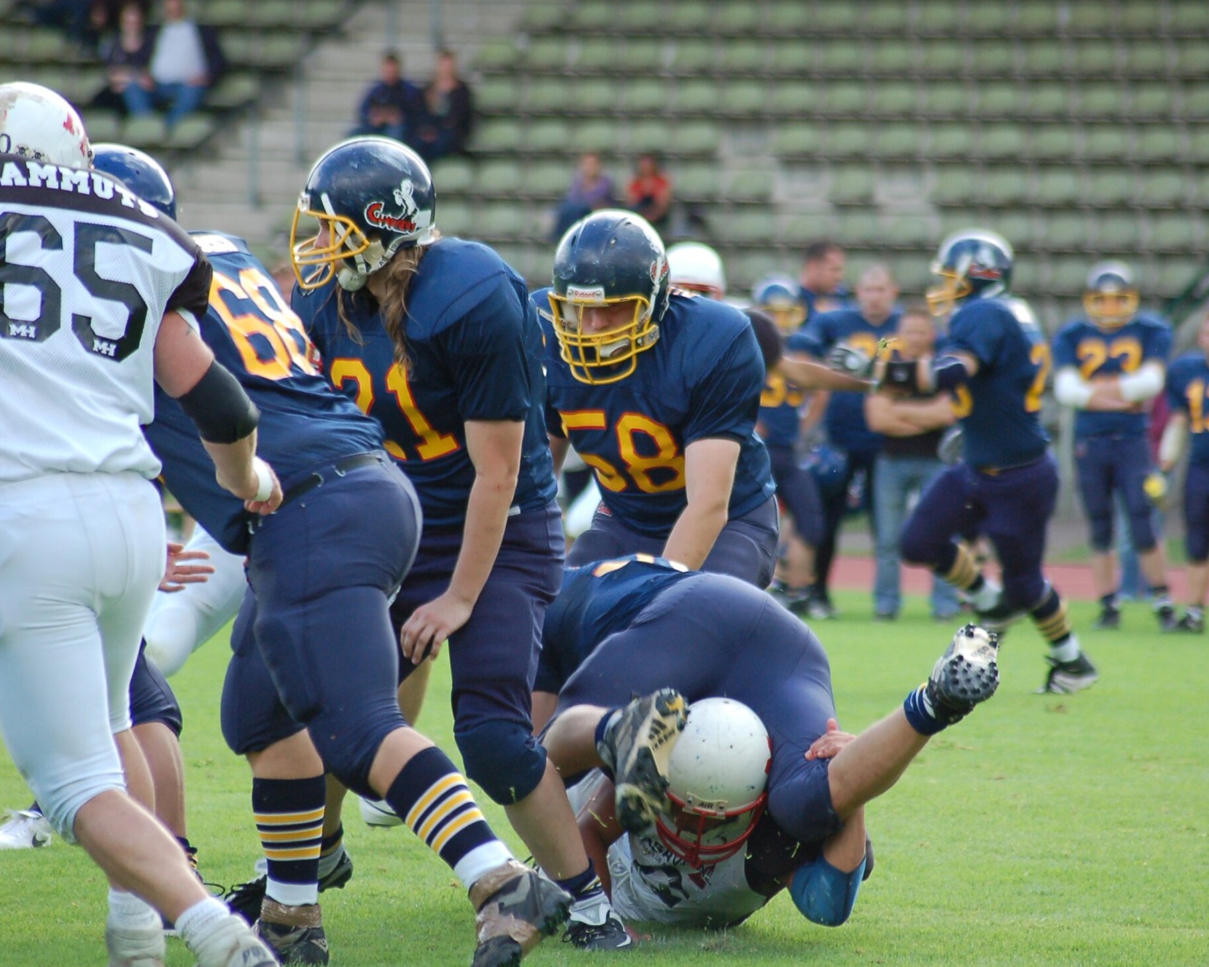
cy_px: 484
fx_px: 11863
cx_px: 666
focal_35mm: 332
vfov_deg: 4.7
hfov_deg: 5.8
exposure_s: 1/500
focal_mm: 195
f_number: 5
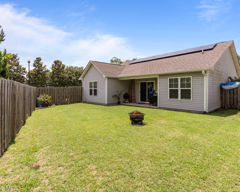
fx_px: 135
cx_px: 126
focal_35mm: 19
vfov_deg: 70.9
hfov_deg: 83.2
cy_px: 96
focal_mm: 16
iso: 200
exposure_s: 1/400
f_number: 9
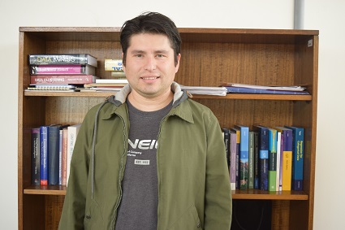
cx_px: 172
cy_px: 115
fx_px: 402
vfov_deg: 31.9
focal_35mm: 42
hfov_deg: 46.4
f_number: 4.2
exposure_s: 1/60
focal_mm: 28
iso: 400
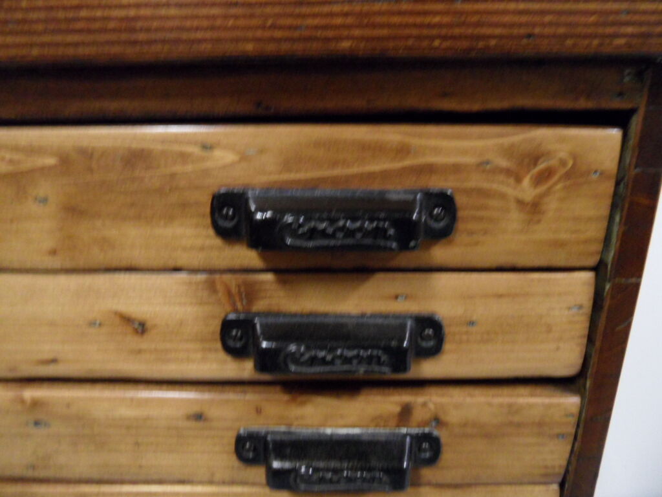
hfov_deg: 71.6
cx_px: 331
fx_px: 459
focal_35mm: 24
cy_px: 248
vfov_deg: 56.8
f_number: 3.2
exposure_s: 1/8
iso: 480
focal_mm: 3.9
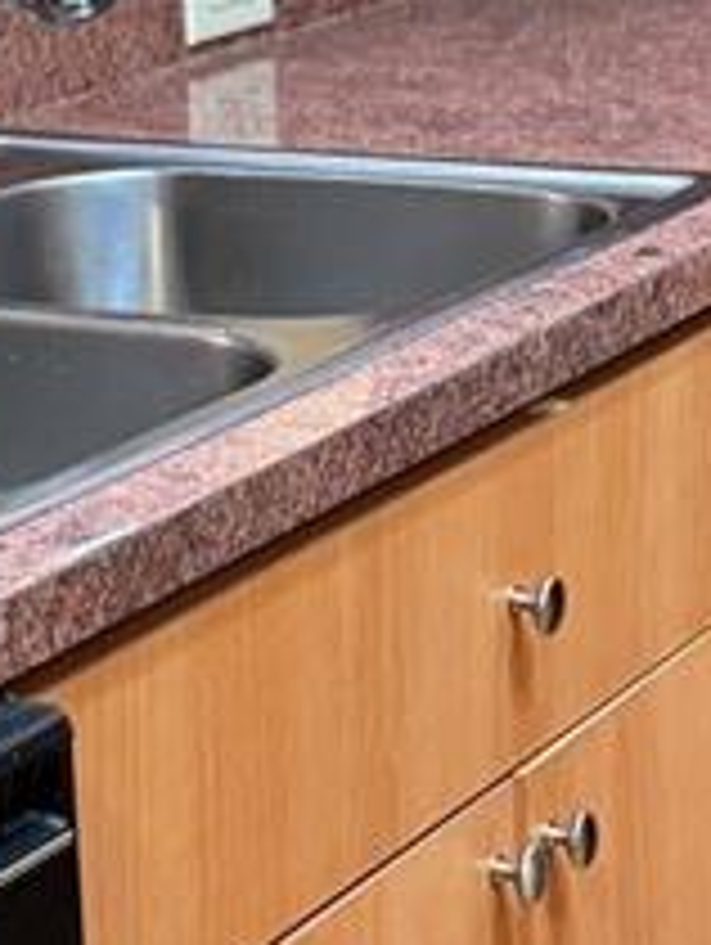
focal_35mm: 137
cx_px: 450
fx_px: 3744
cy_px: 284
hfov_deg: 10.8
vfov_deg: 14.3
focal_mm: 6.76
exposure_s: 1/60
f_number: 1.78
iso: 400
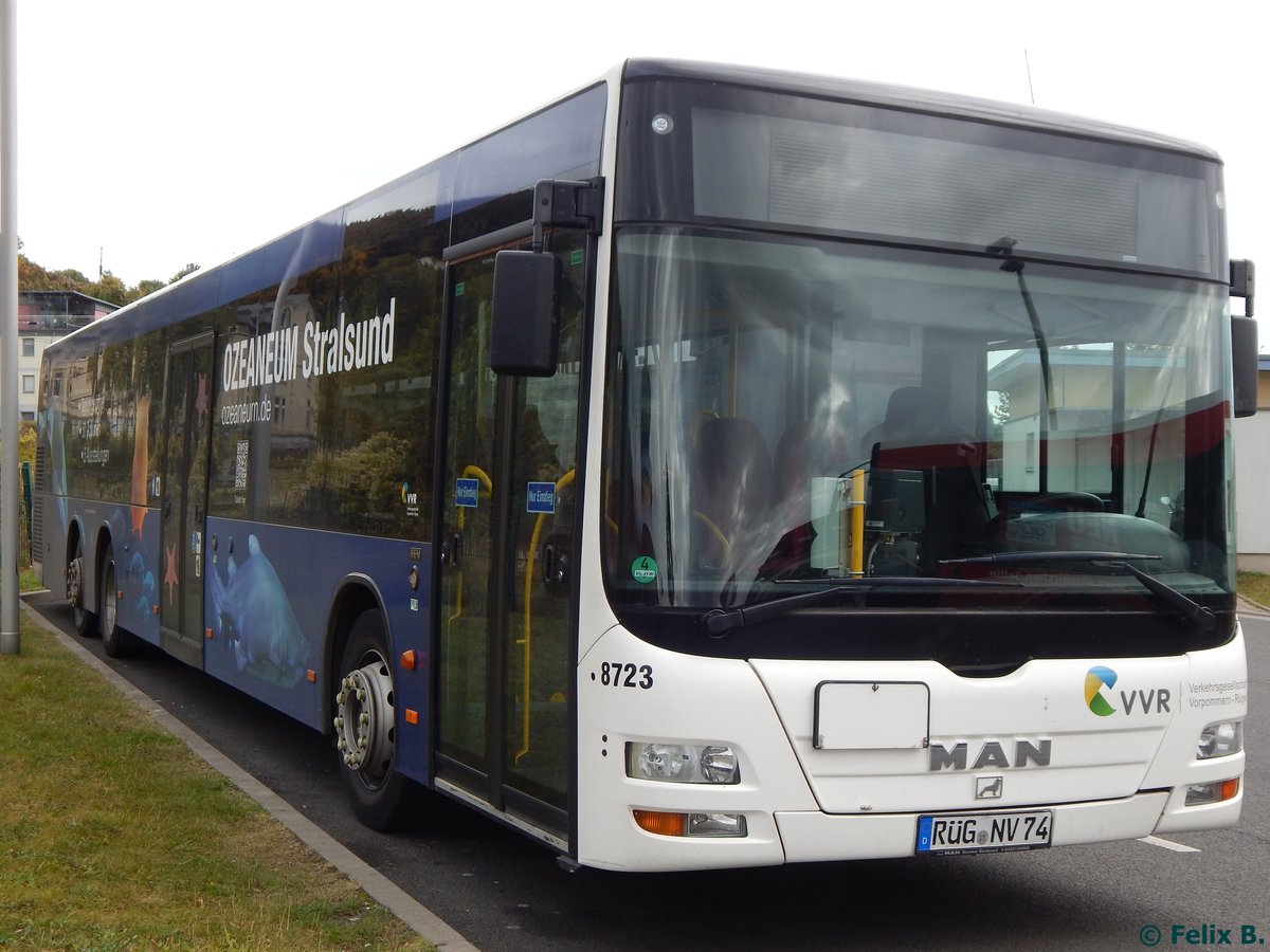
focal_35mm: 43
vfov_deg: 33.6
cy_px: 476
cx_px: 635
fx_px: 1578
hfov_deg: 43.9
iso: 125
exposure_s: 1/400
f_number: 3.6
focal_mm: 7.7
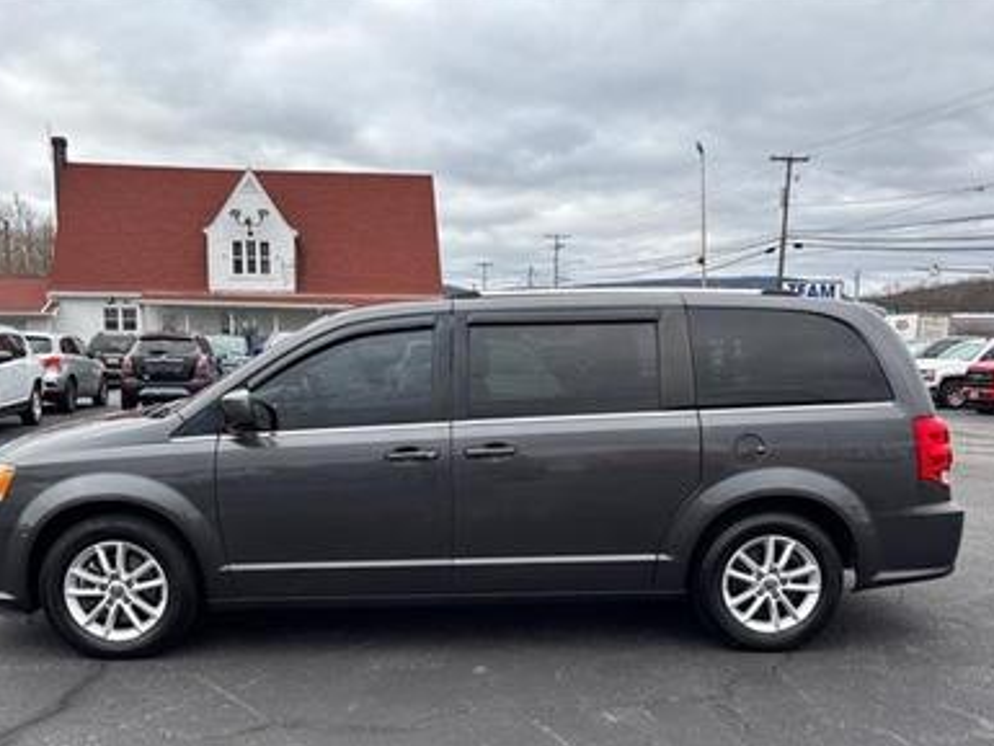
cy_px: 472
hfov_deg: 53.9
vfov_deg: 41.5
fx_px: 977
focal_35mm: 34
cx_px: 462
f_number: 1.6
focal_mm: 5.96
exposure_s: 1/702
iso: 50
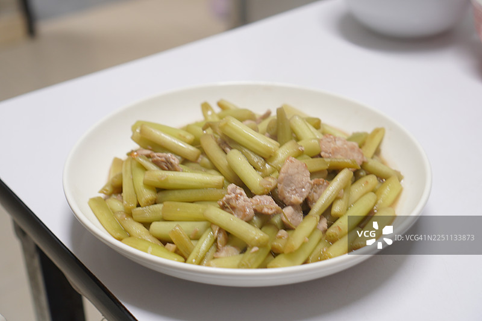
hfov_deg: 37.9
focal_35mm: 52
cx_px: 241
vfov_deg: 25.7
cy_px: 160
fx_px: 703
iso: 200
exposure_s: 1/2.5
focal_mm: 35
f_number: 4
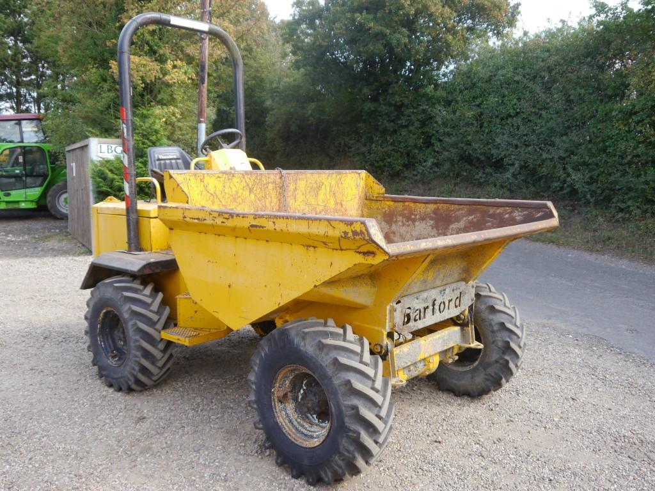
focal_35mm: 32
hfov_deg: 56.8
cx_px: 328
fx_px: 606
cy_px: 246
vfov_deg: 44.2
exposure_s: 1/160
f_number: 4.5
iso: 160
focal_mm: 16
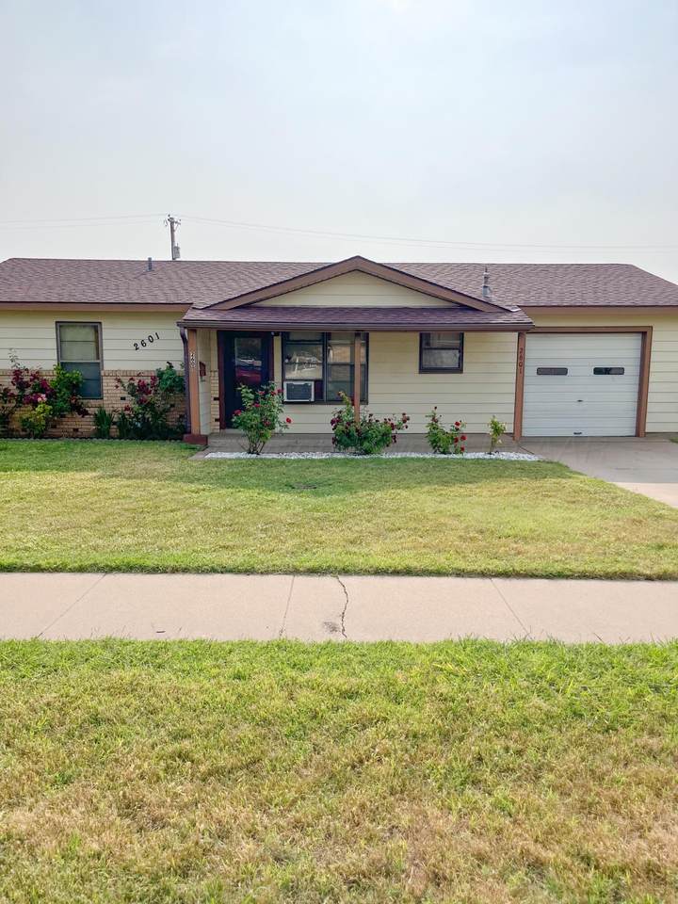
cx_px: 339
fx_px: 679
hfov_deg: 53.1
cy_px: 452
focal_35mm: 26
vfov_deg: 67.3
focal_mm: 5.1
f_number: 1.6
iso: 50
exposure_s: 1/10000
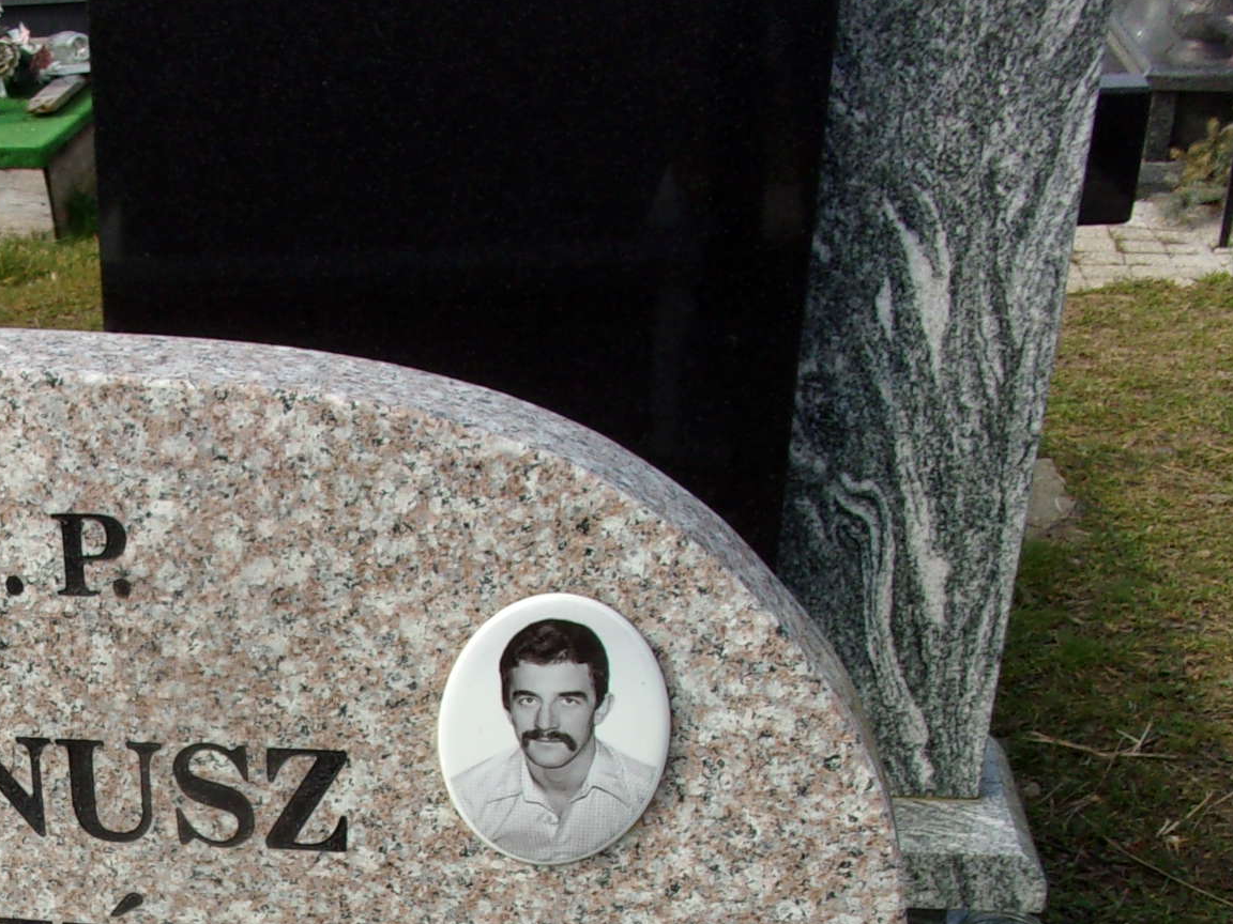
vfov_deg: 22.2
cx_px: 5
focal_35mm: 63
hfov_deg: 28.8
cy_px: 966
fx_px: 2244
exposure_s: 1/80
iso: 80
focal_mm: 5.1
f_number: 10.8
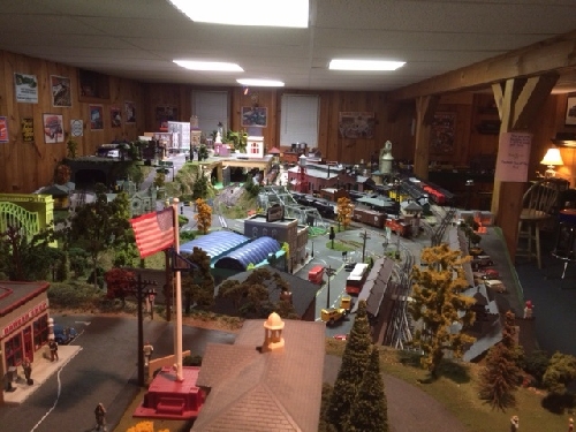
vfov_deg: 48.2
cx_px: 288
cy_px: 216
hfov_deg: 61.7
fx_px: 483
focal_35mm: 29
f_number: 2.2
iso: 160
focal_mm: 4.15
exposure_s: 1/30
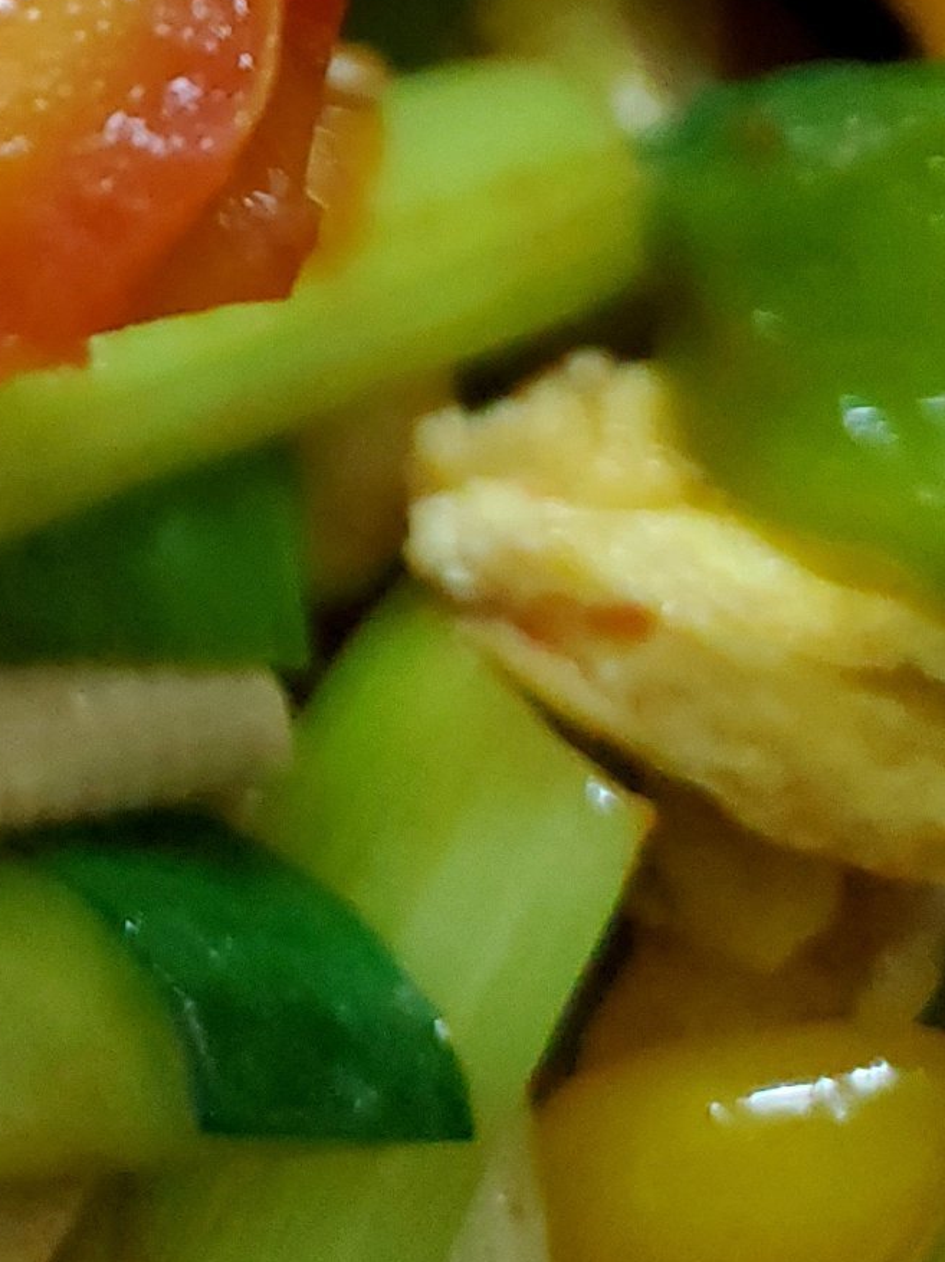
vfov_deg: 20.6
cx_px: -482
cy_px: -635
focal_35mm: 81
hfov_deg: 16.5
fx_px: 2951
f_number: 1.5
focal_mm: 4.3
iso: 400
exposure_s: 1/50
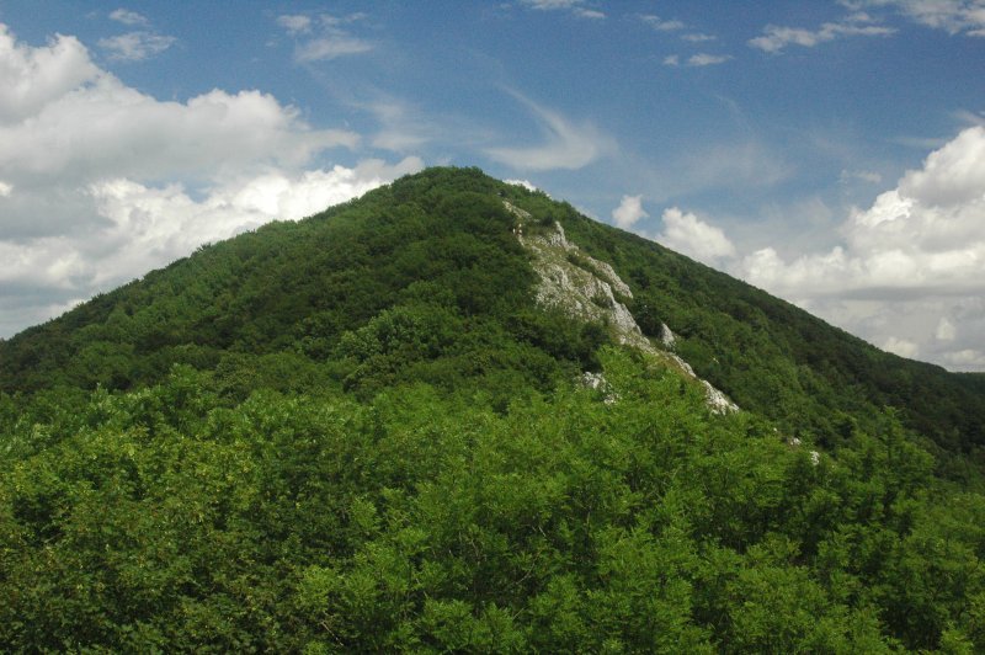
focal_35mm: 52
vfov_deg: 25.7
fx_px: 1435
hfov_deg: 37.9
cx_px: 492
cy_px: 328
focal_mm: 35
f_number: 11
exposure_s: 1/640
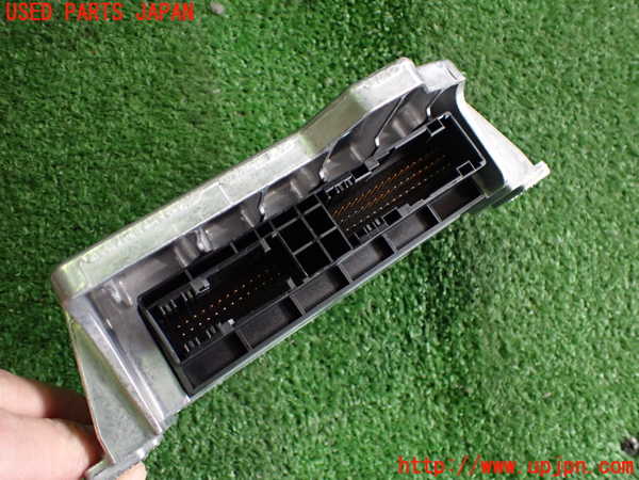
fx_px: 554
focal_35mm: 30
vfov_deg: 46.8
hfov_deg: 60.0
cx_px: 320
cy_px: 240
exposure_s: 1/125
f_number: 2.3
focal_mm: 5.4
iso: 640
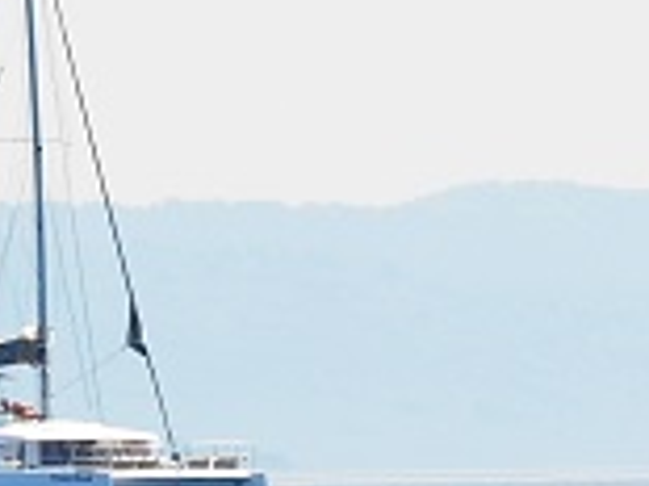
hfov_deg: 1.1
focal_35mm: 1854
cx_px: 61
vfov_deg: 0.8
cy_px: 111
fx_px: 34733
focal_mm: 200
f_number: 5.3
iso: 100
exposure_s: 1/400
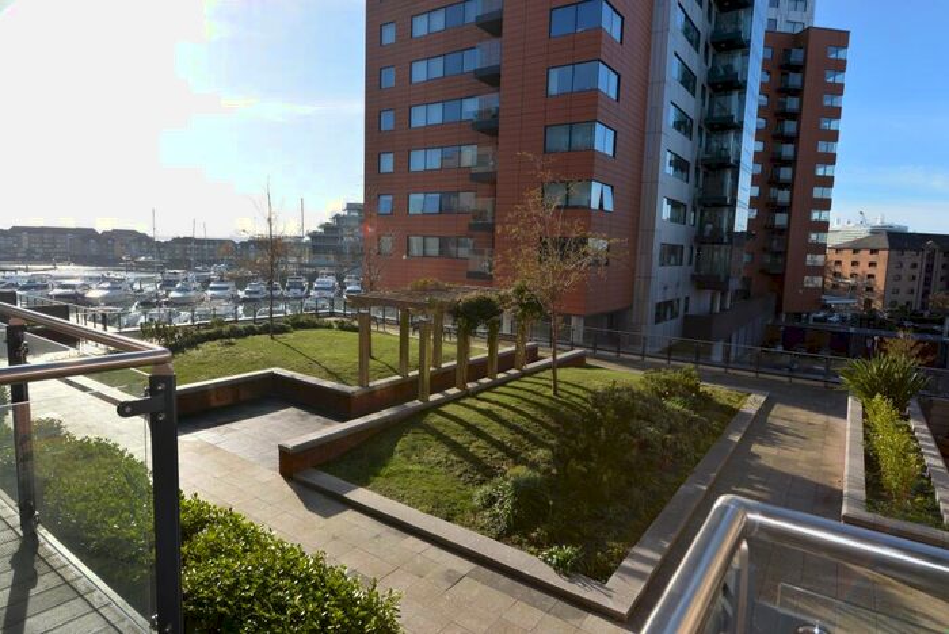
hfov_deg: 83.9
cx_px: 474
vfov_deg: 62.0
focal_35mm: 20
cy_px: 317
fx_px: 528
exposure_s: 1/200
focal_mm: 20
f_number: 8
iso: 100
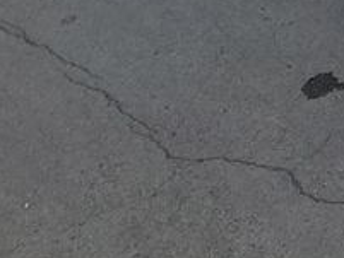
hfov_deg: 9.8
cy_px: -747
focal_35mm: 191
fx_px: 1899
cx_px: 628
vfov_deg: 6.4
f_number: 1.8
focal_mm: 6.7
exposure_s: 1/119
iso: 54
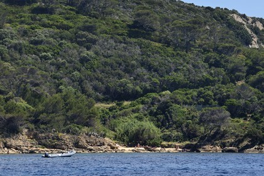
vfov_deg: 6.9
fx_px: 1467
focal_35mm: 200
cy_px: 88
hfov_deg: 10.3
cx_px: 132
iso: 200
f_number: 10
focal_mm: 200
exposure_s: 1/320
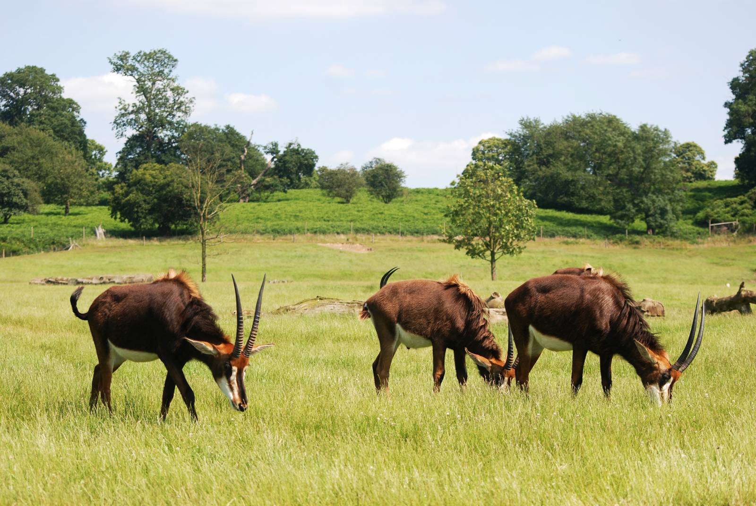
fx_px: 2208
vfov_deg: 13.1
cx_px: 378
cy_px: 253
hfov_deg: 19.4
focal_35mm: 105
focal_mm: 70
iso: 160
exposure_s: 1/500
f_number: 5.6
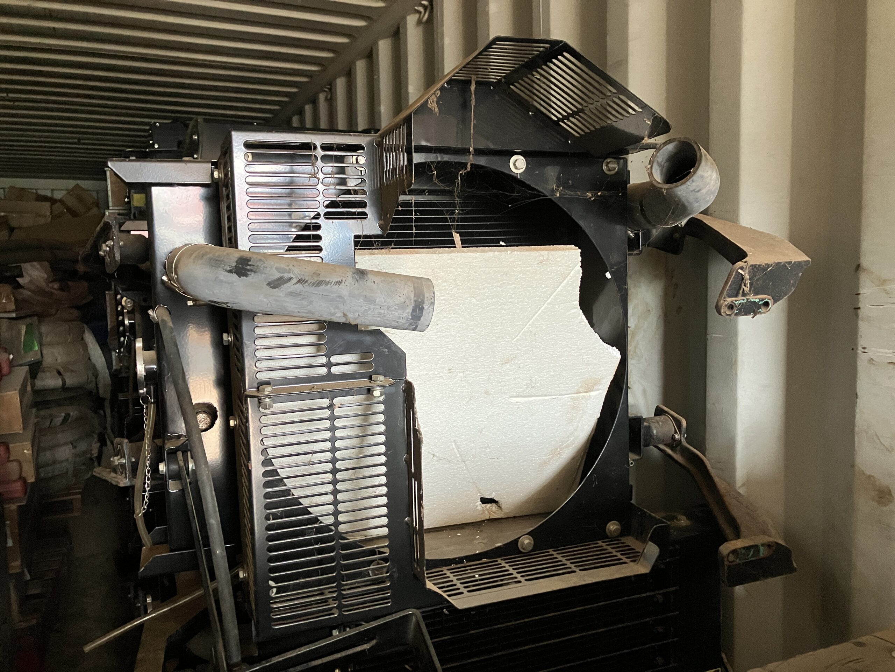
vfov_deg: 49.7
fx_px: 724
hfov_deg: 63.4
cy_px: 336
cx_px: 448
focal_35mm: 28
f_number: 1.8
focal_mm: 3.99
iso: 400
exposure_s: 1/40
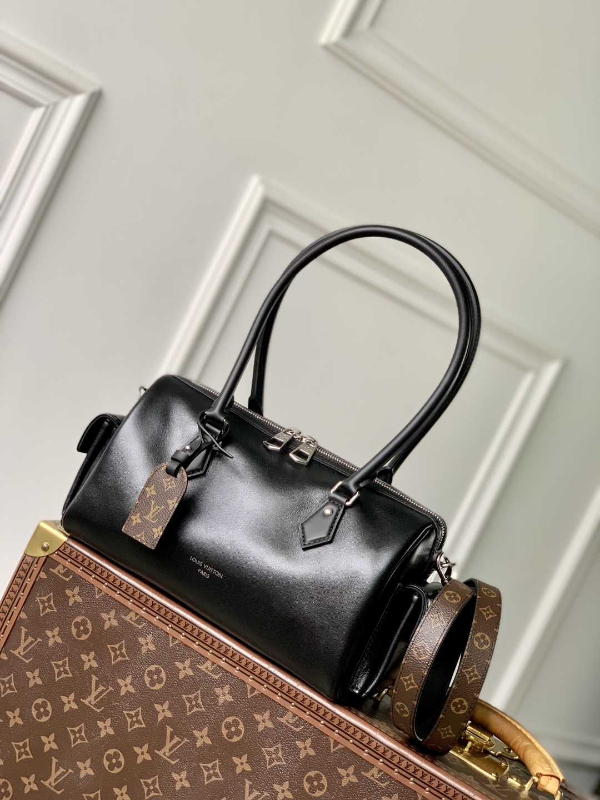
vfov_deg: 36.8
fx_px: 1202
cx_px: 300
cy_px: 400
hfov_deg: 28.0
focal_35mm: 52
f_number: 2.4
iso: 100
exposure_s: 1/122
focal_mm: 6
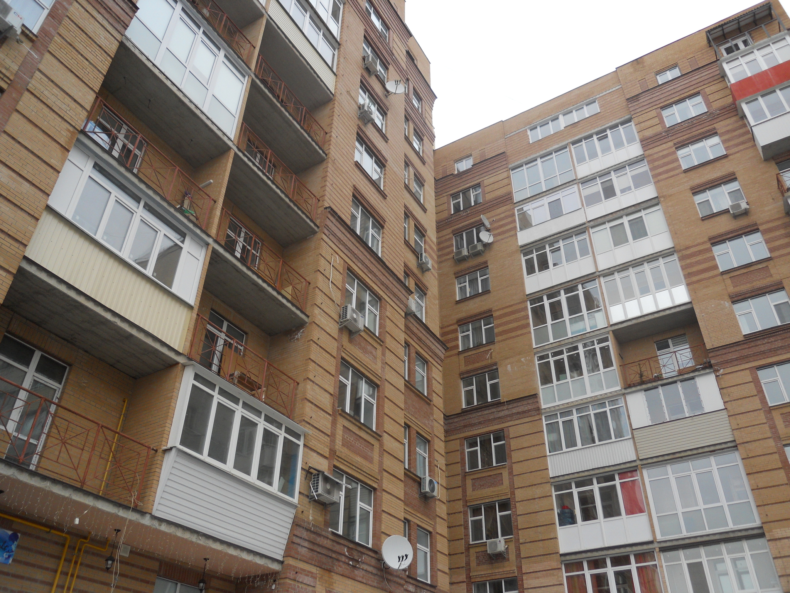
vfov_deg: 49.7
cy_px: 296
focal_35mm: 28
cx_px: 395
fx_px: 639
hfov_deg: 63.4
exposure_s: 1/250
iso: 125
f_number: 2.7
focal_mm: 5
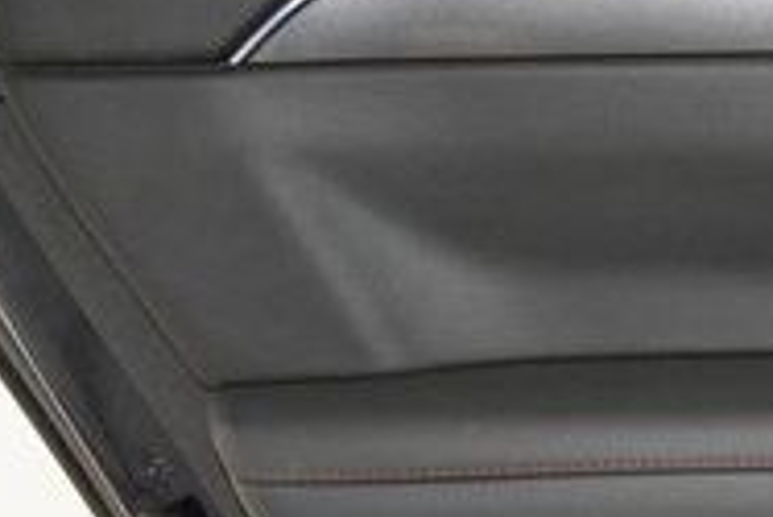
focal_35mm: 123
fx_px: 2643
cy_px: 755
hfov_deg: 15.0
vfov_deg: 10.8
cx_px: 1265
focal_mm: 24
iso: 3200
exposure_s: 1/80
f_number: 3.8
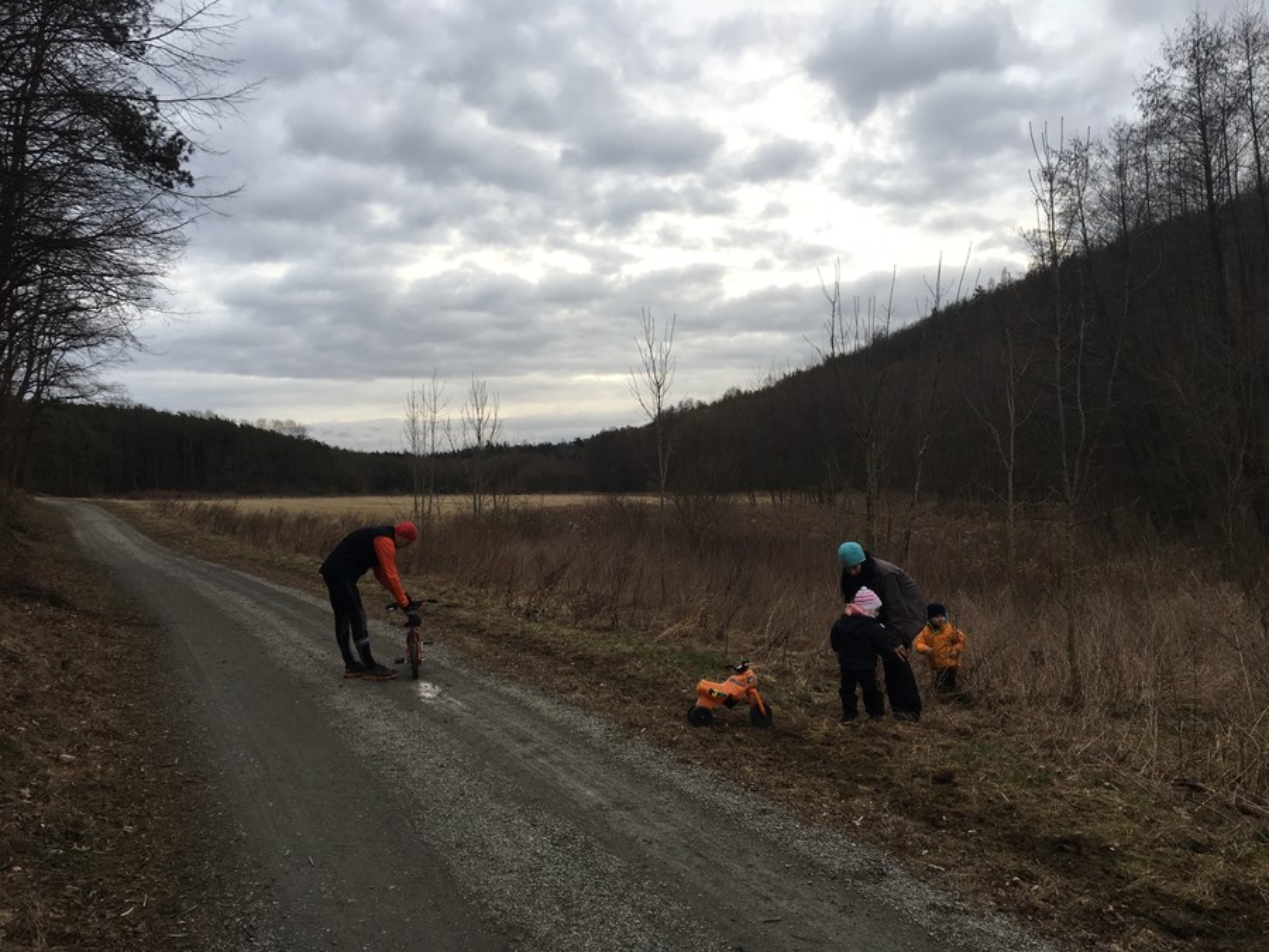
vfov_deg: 48.2
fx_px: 1063
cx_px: 634
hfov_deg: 61.7
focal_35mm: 29
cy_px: 476
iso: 25
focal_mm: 4.15
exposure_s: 1/100
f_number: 2.2
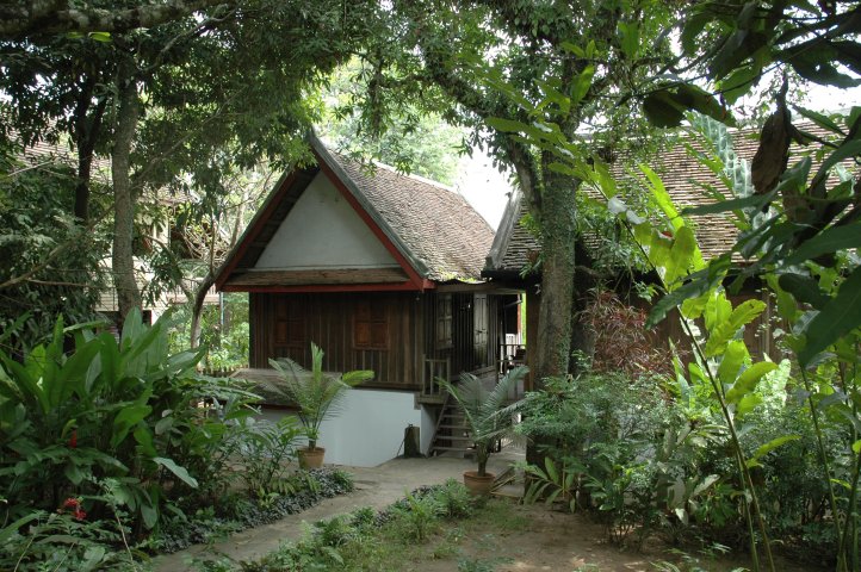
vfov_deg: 47.8
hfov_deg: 67.4
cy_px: 286
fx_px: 645
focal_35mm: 27
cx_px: 430
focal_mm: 18
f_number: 5
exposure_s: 1/100
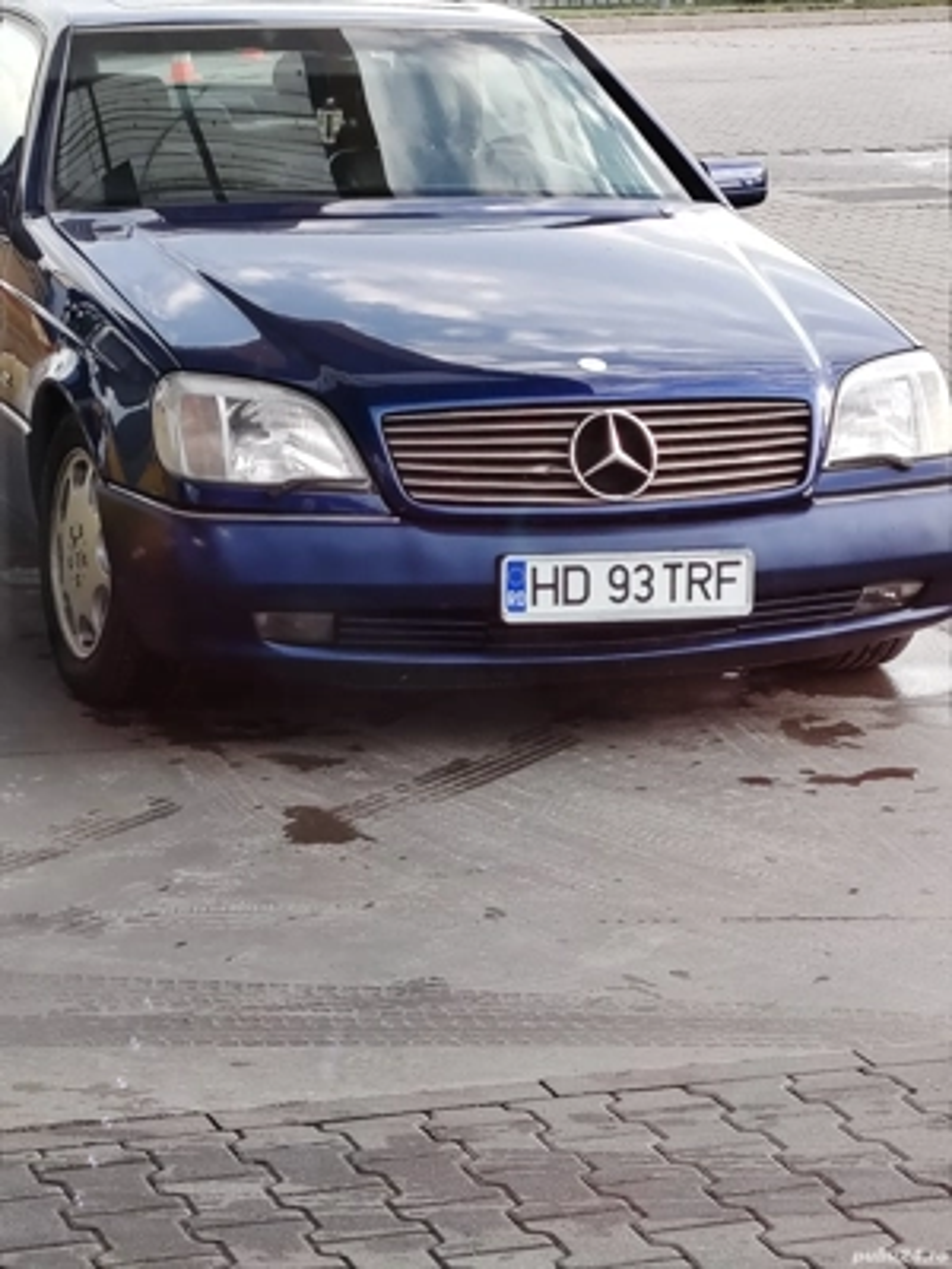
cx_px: 476
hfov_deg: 13.2
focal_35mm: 112
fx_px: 4107
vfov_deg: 17.6
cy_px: 634
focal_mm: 5.25
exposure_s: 1/100
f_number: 1.75
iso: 241
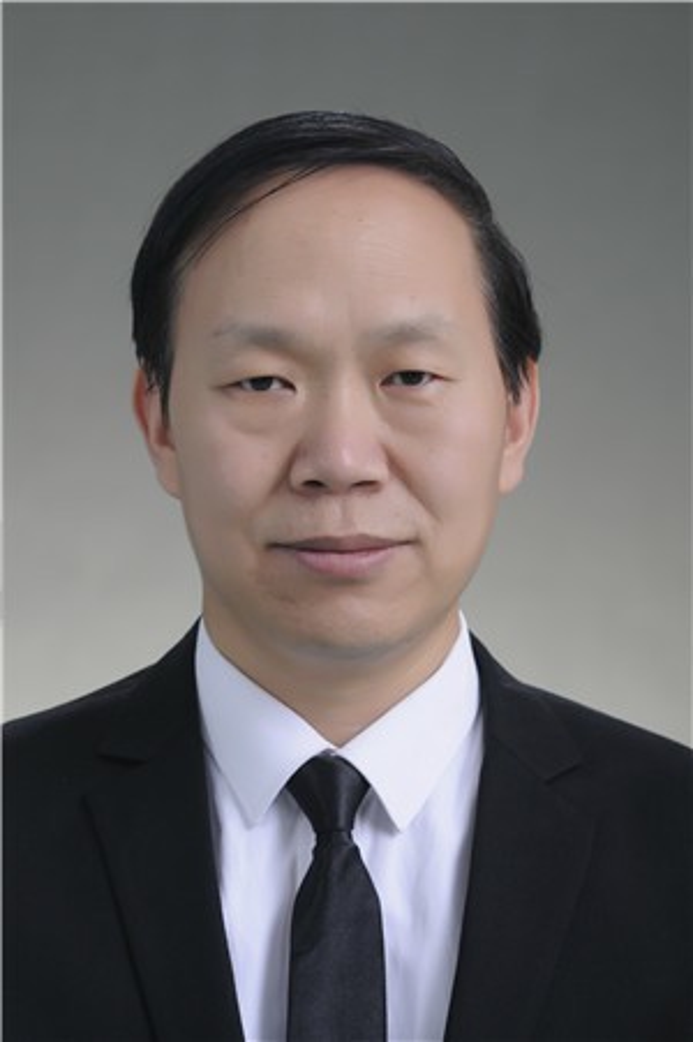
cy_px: 521
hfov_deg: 10.7
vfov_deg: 16.1
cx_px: 346
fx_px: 3687
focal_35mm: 128
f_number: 5.6
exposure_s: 1/125
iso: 160
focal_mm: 85
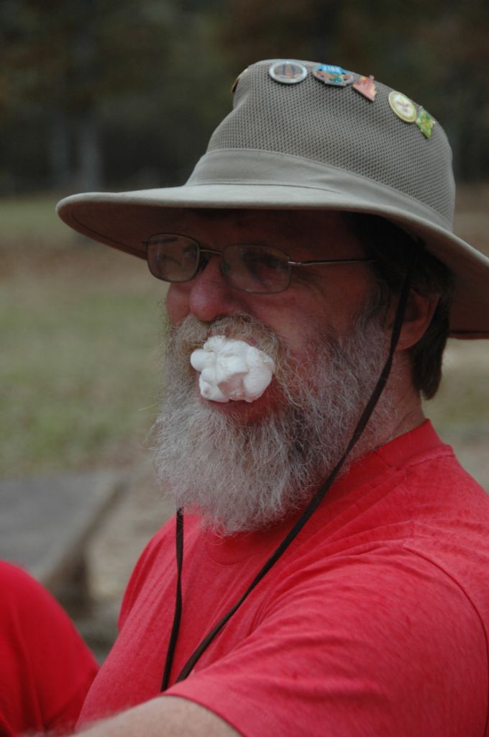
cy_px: 368
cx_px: 244
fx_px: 2911
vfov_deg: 14.4
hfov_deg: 9.6
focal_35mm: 142
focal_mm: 95
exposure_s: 1/60
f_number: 5.3
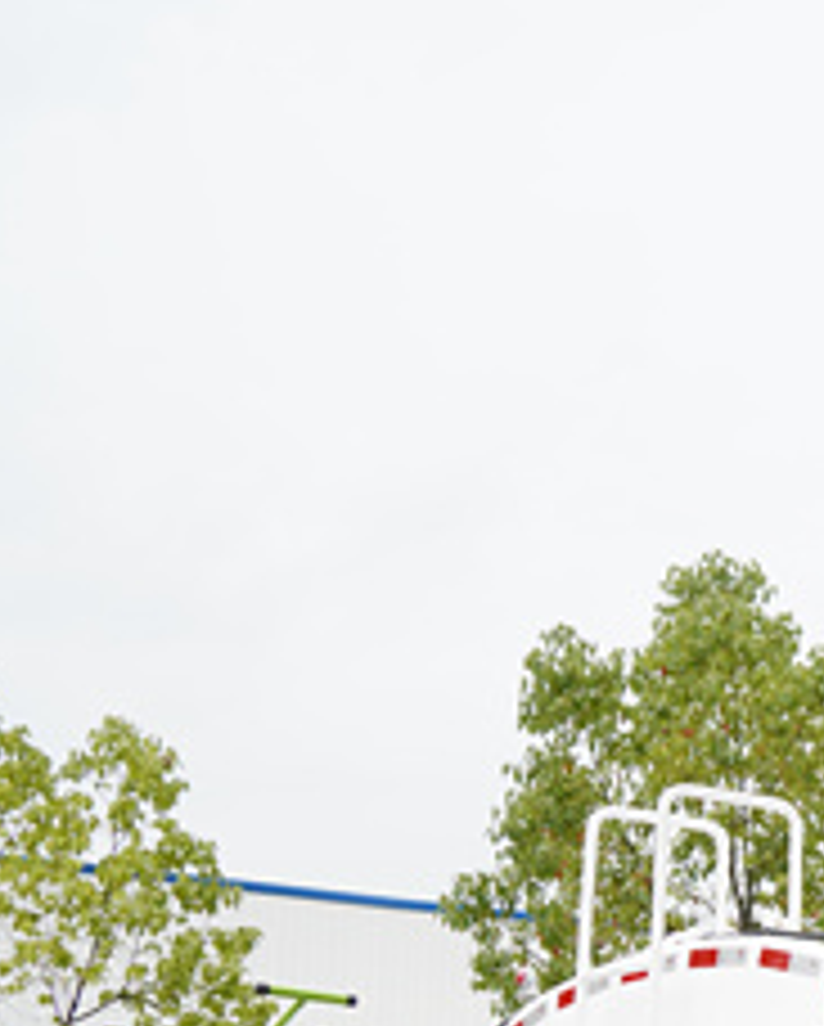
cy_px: 1098
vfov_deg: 16.7
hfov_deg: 13.0
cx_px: 1241
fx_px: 3407
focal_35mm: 112
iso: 100
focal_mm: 34
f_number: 3.2
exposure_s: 1/1000
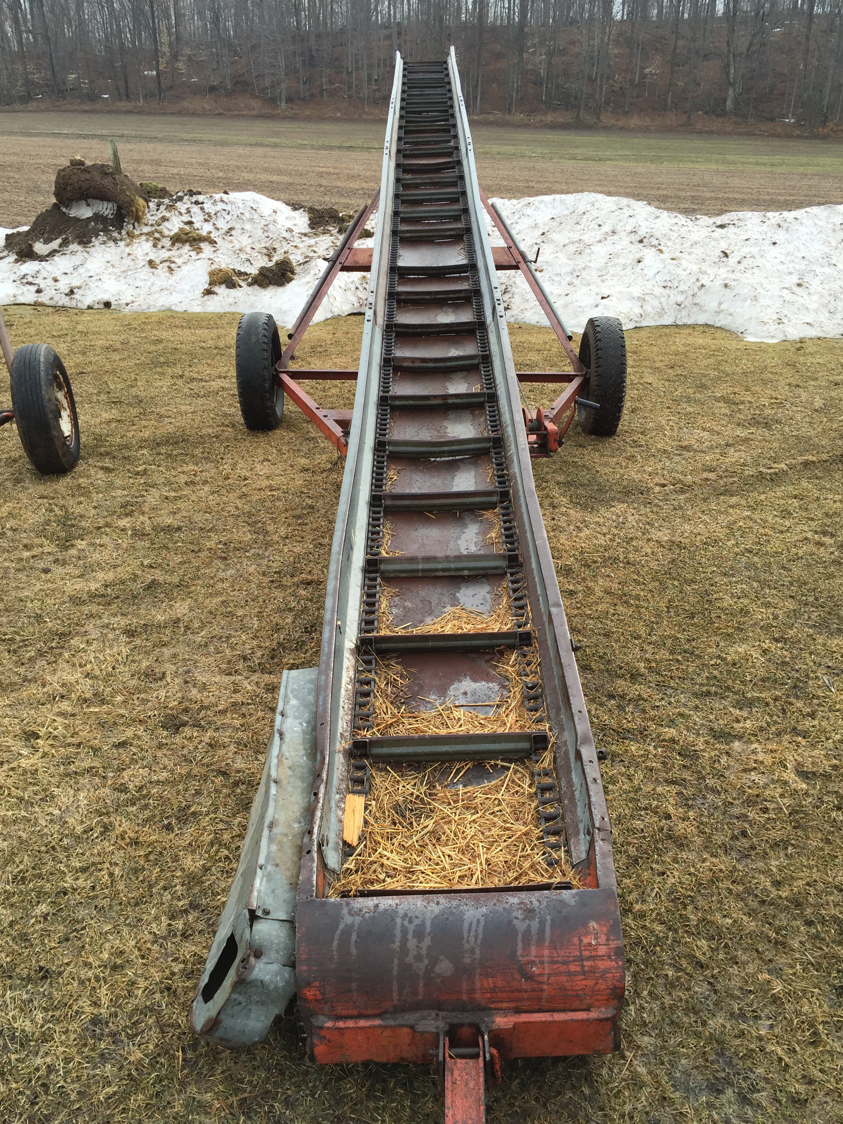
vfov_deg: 58.3
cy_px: 593
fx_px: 1007
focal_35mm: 31
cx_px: 433
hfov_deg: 45.4
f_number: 2.2
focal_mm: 4.15
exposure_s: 1/520
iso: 32
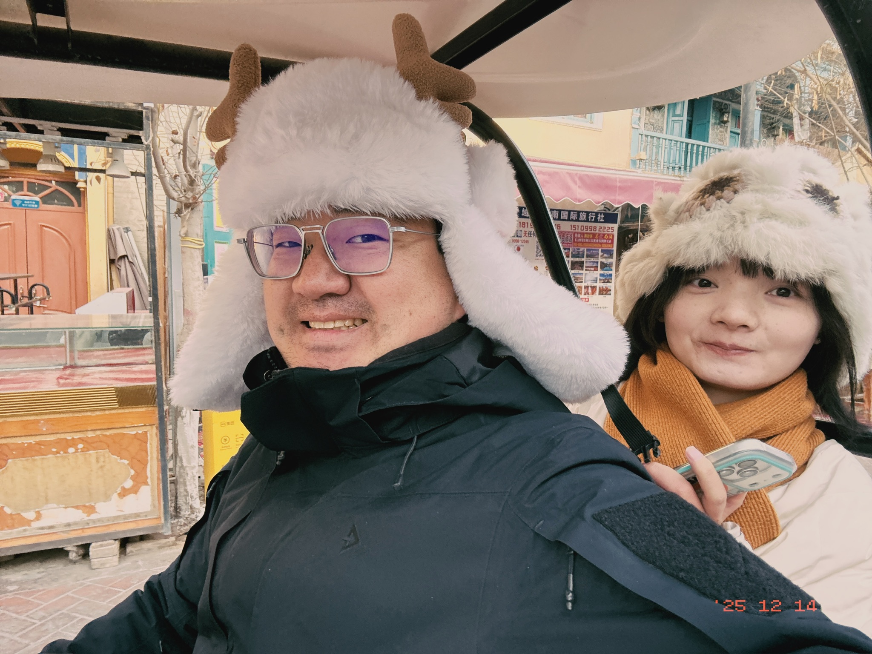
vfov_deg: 58.9
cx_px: 436
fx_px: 579
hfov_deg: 73.9
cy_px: 327
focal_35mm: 23
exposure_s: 1/122
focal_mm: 2.69
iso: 64
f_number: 1.9
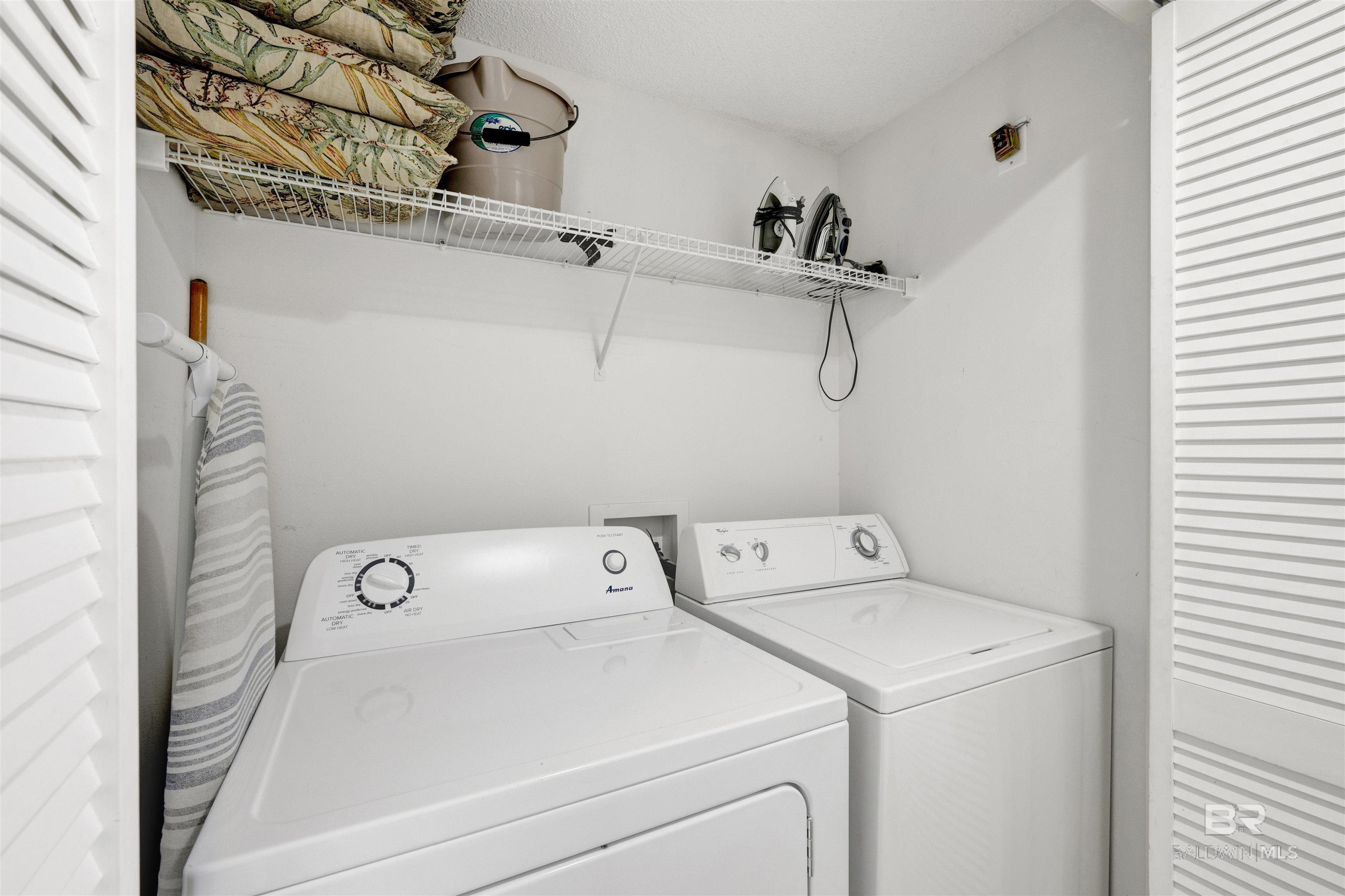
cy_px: 448
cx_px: 672
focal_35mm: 14
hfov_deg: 104.3
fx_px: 523
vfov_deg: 81.2
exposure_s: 1/1.67
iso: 400
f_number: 11
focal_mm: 14
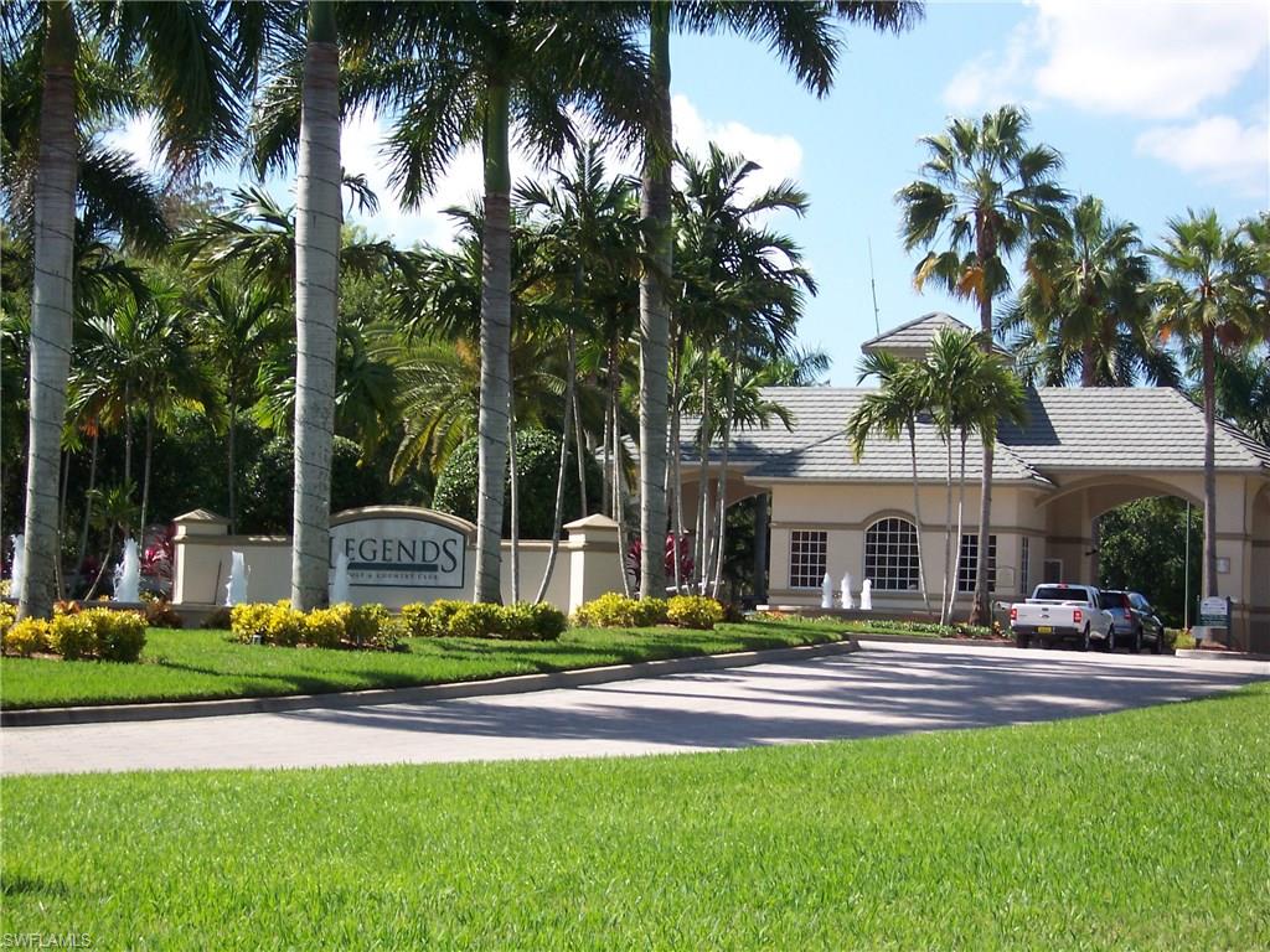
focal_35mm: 89
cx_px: 635
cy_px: 476
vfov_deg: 16.6
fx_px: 3265
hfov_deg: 22.0
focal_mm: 14.8
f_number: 5.6
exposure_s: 1/250
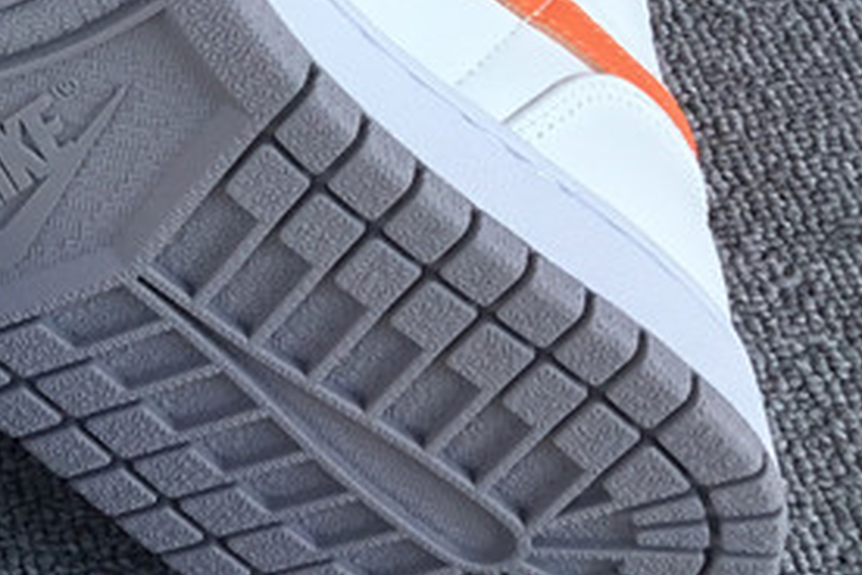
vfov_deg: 12.8
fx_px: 2514
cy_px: -86
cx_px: -384
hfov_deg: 17.7
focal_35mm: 105
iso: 25
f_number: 2.4
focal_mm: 3.3
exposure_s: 1/293
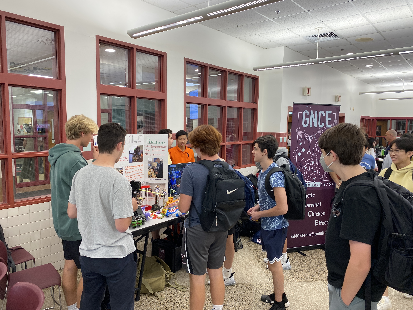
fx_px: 310
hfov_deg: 67.3
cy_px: 155
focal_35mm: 26
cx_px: 206
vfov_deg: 53.1
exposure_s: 1/60
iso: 64
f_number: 1.8
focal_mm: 4.25
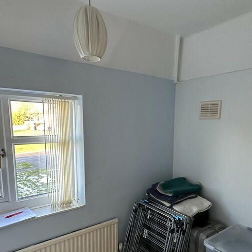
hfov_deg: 62.5
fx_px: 206
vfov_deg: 62.3
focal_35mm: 25
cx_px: 149
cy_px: 152
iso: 250
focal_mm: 2.22
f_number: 2.2
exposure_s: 1/99
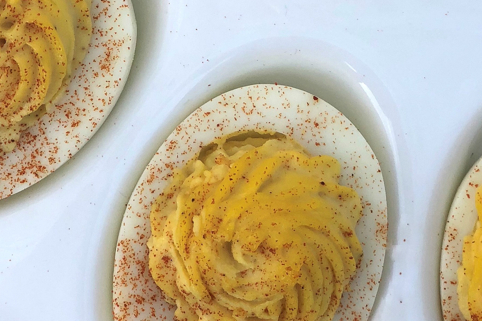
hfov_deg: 16.8
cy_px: -56
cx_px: 217
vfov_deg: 11.0
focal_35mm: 122
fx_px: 1633
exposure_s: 1/500
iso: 16
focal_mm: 6
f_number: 2.4
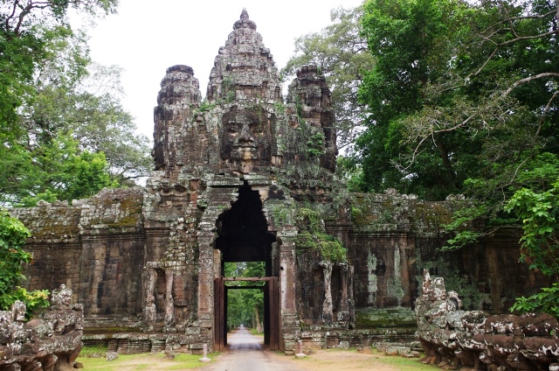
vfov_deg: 36.7
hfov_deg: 53.2
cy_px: 186
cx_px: 280
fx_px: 558
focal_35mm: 36
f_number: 5.6
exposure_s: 1/250
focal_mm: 24.38
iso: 200
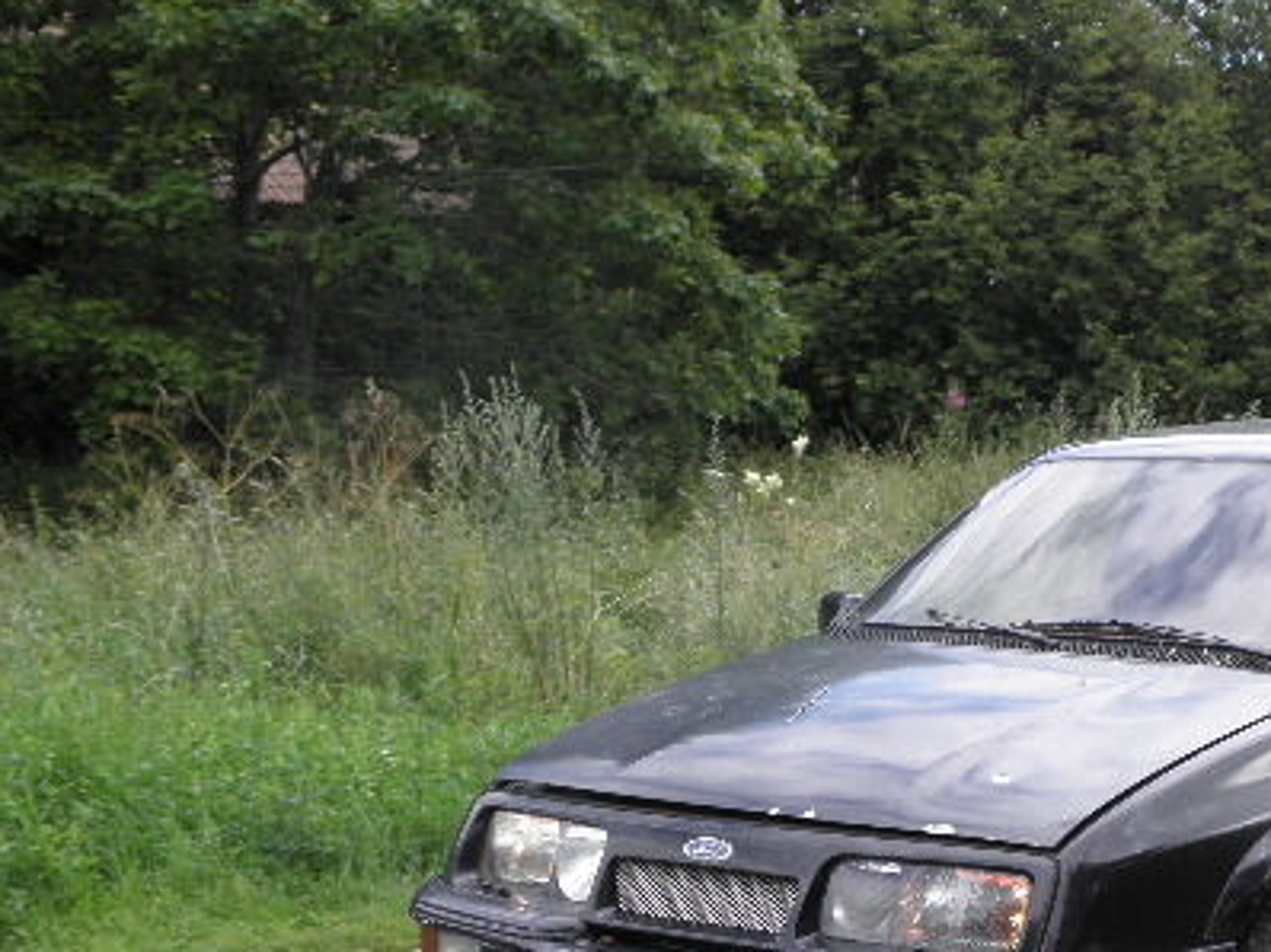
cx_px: 907
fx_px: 2715
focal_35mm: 74
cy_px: 620
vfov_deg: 19.8
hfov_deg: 26.1
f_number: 4.5
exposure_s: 1/80
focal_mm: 8.19
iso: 64
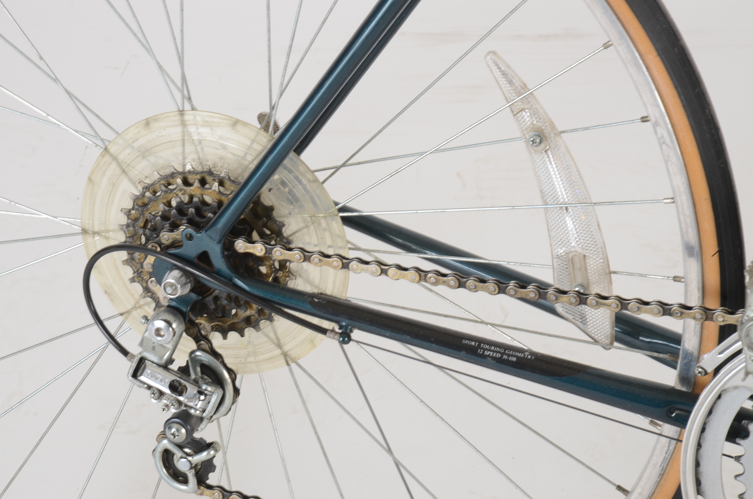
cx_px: 376
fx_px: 3288
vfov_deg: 8.7
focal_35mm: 158
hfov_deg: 13.1
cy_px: 250
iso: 160
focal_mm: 105
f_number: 16
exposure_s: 1/80
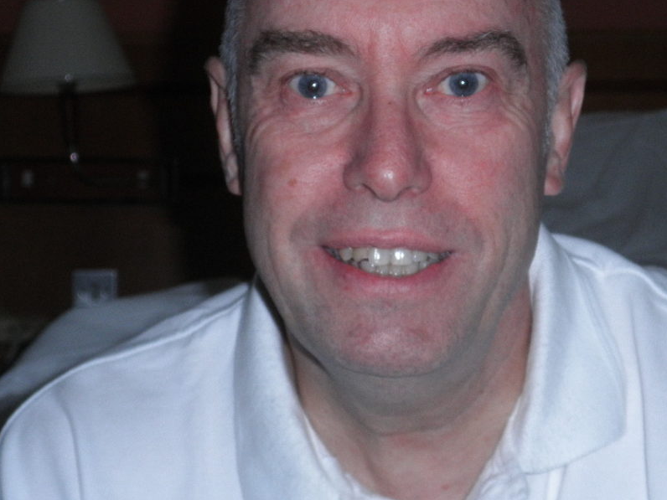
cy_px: 194
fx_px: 2120
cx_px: 380
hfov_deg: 17.9
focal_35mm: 110
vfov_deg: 13.5
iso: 200
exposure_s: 1/100
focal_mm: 12.9
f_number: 4
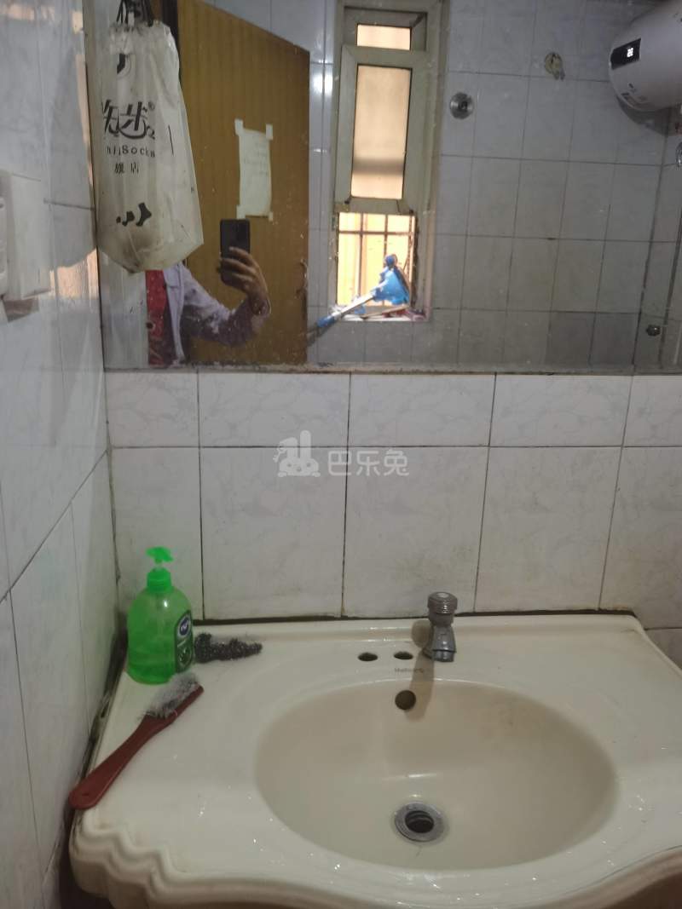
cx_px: 341
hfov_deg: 51.3
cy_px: 454
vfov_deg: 65.3
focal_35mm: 27
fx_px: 709
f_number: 1.9
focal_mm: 6.71
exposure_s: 1/33.3
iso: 500
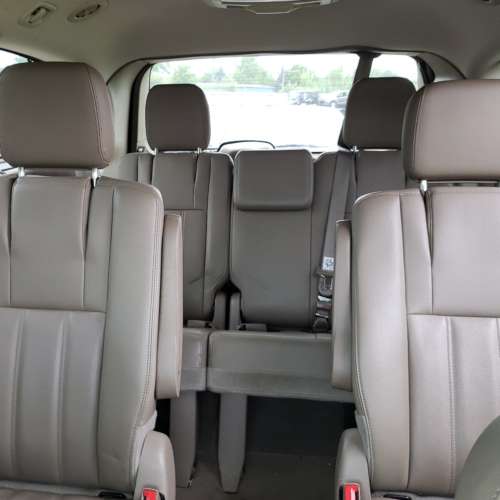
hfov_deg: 44.5
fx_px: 605
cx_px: 180
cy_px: 246
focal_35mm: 37
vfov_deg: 44.9
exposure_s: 1/50
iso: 72
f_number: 1.5
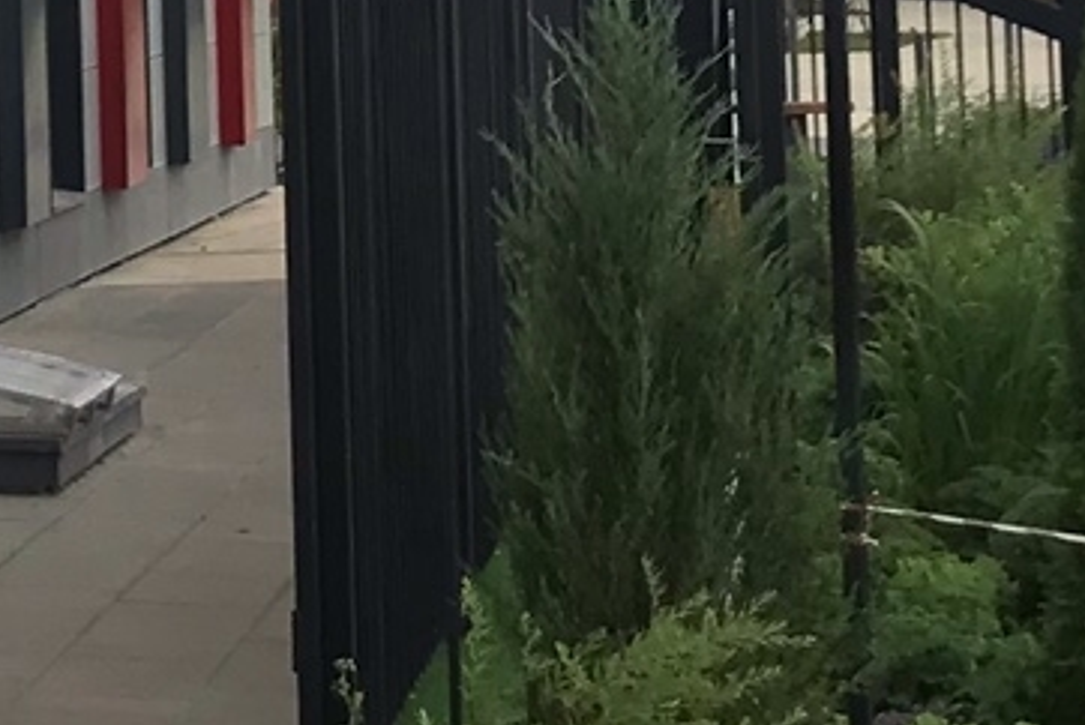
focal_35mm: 162
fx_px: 4886
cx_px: -791
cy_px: -557
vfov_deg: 8.2
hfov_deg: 11.8
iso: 20
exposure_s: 1/469
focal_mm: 3.99
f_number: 1.8
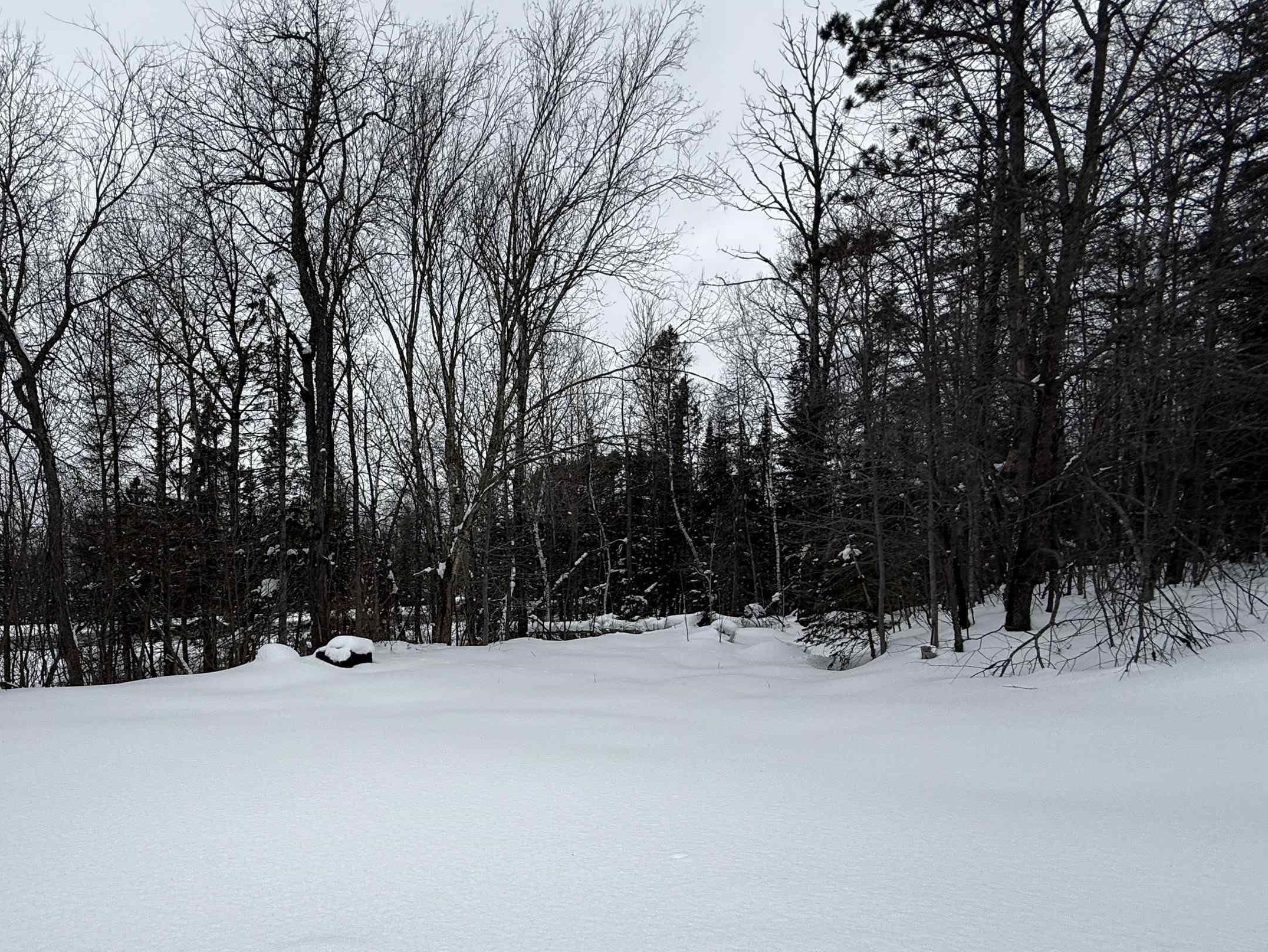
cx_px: 442
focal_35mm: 20
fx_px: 733
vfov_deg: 64.9
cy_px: 603
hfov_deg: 79.5
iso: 50
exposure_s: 1/928
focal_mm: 2.22
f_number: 2.2
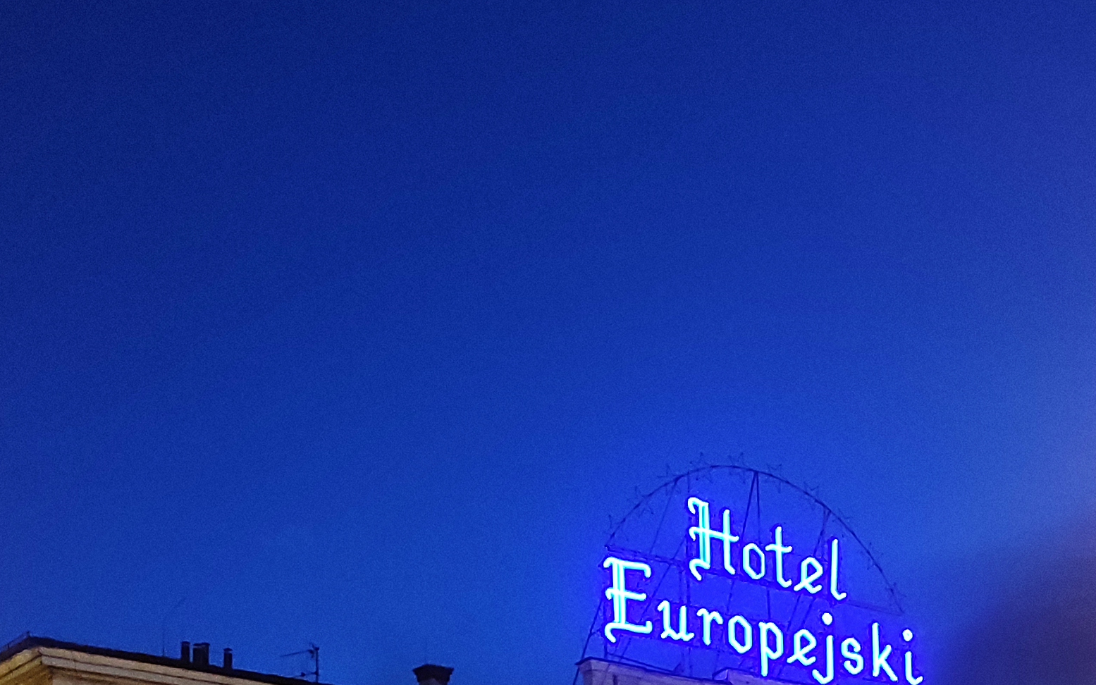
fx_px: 2360
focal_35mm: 79
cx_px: 827
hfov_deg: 25.8
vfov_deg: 15.5
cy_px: 957
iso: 907
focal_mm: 5.43
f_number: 1.89
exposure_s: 1/20
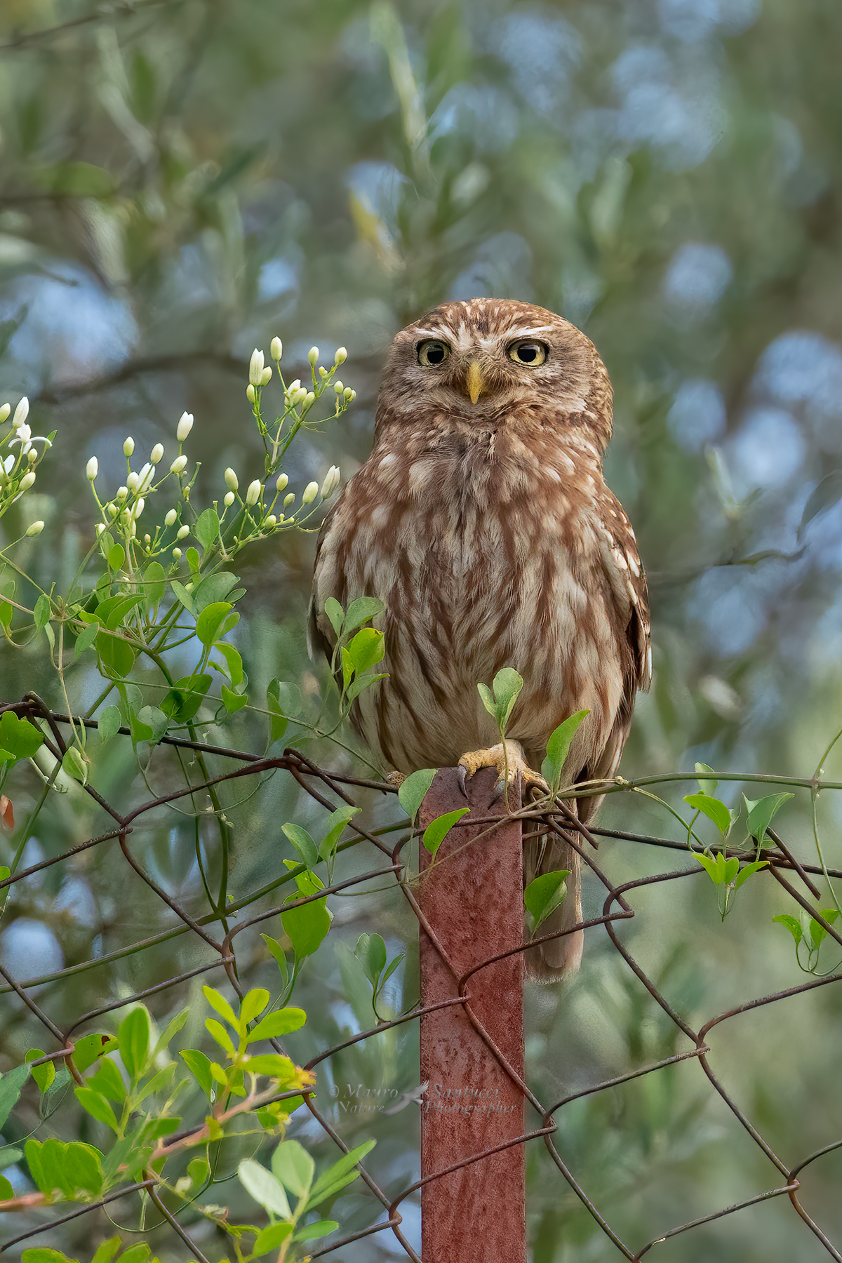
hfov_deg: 1.5
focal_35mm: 900
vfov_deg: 2.3
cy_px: 632
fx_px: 31573
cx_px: 421
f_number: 9
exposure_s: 1/2000
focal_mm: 600
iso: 6400
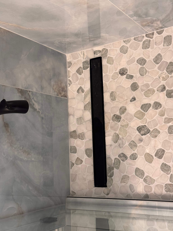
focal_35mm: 48
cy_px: 116
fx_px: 320
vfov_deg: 39.7
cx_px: 86
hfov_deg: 30.3
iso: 250
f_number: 1.78
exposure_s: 1/40
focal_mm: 6.76
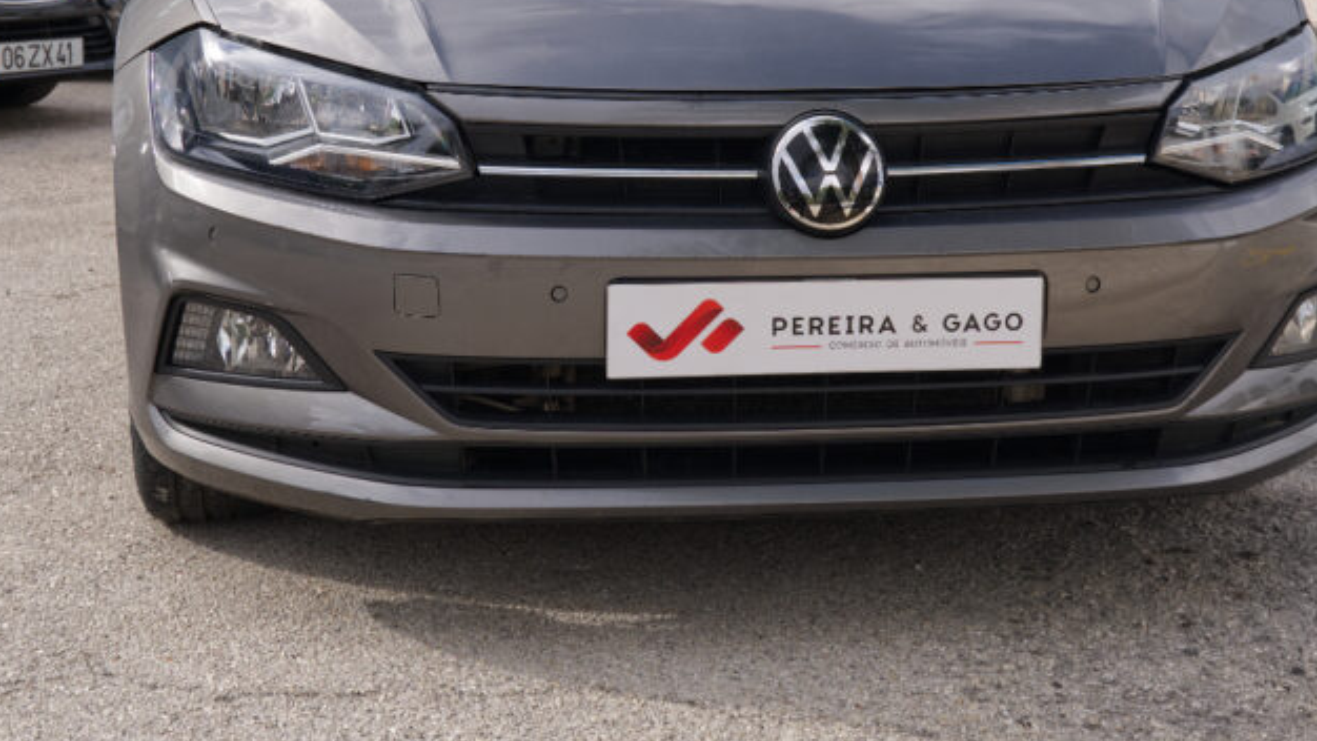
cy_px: 99
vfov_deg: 19.7
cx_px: 711
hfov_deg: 34.9
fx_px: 2095
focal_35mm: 60
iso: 160
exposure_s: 1/180
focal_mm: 23.5
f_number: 8
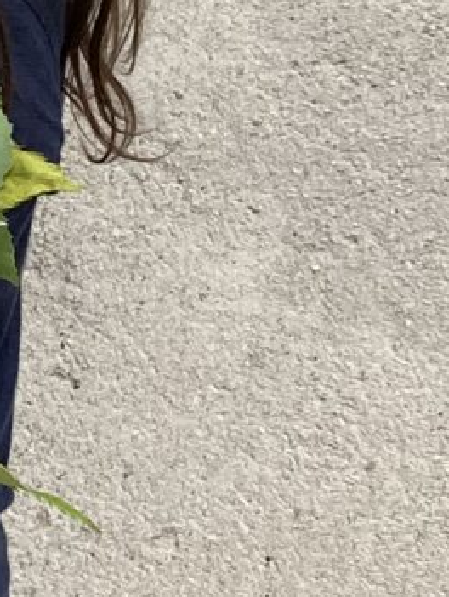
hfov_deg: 7.1
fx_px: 3522
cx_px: -418
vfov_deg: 9.7
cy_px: 102
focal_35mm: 204
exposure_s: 1/578
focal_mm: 3.99
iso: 20
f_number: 1.8
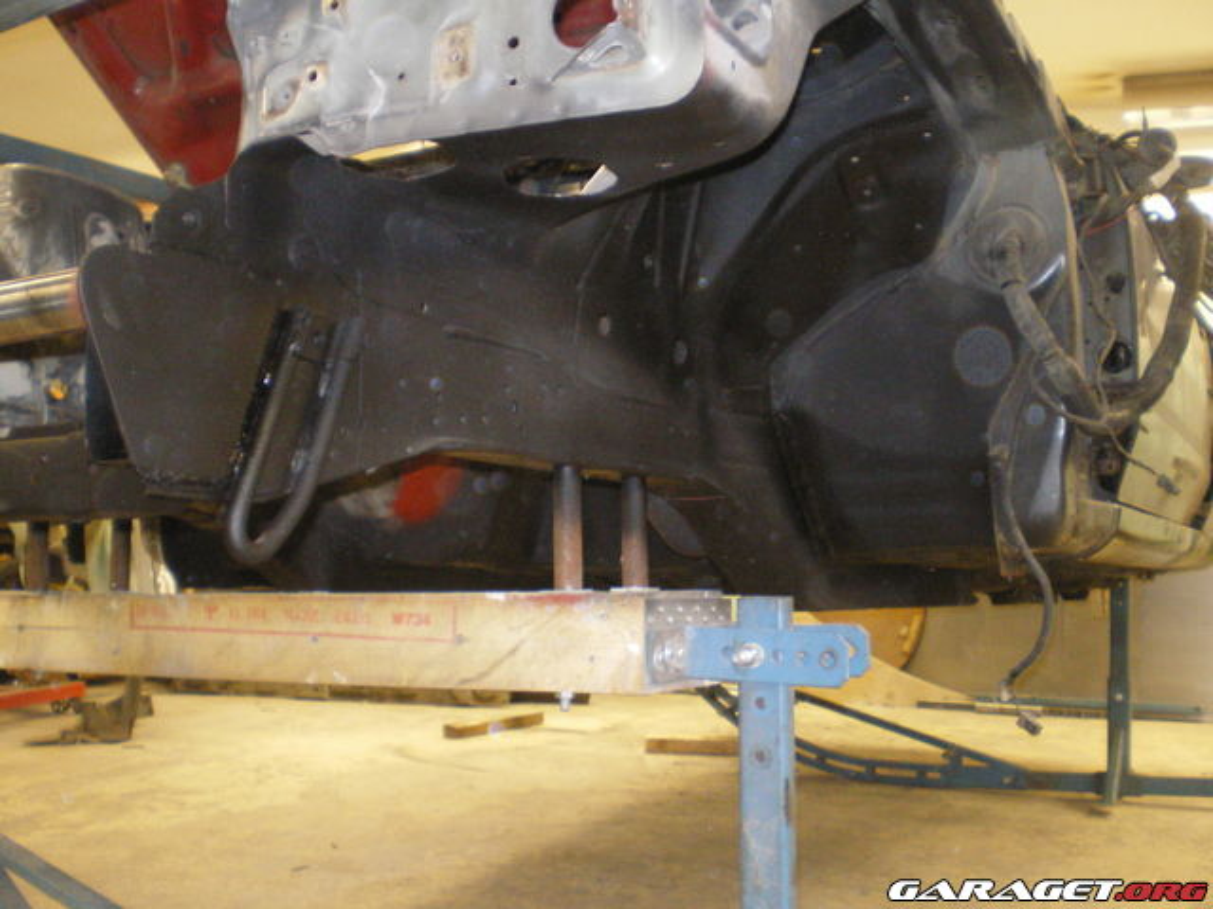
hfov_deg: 49.0
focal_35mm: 38
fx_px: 1332
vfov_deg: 37.7
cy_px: 454
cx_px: 606
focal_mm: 6.3
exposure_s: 1/30
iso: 400
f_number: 3.1
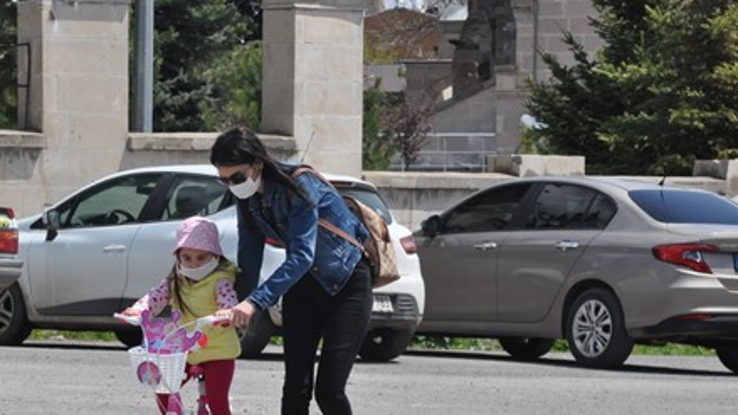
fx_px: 4771
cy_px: 232
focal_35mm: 244
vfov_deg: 5.0
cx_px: 335
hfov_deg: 8.8
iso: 1000
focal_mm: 105
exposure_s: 1/1250
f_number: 10
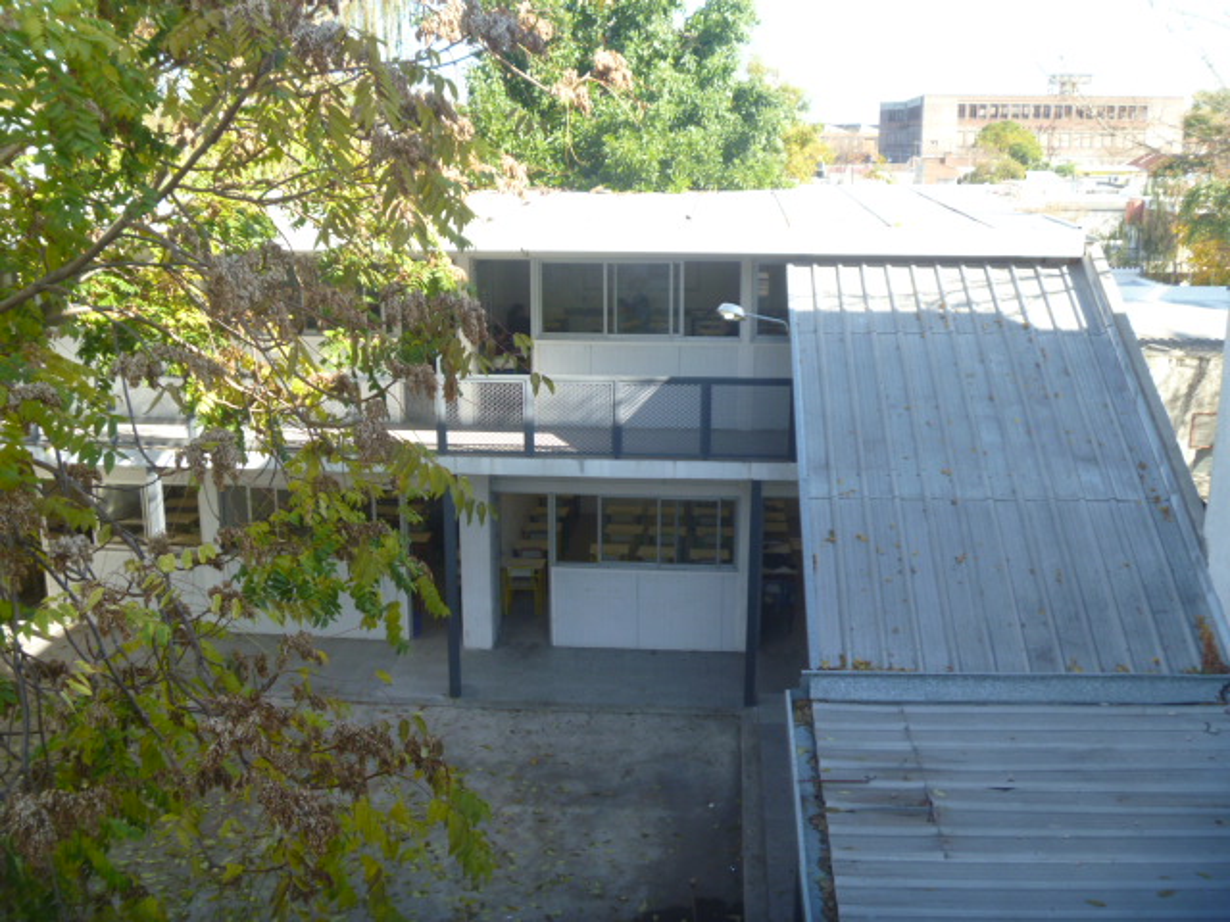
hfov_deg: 52.6
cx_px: 615
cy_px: 461
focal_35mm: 35
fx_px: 1244
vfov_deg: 40.7
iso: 80
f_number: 3.5
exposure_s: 1/125
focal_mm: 6.3
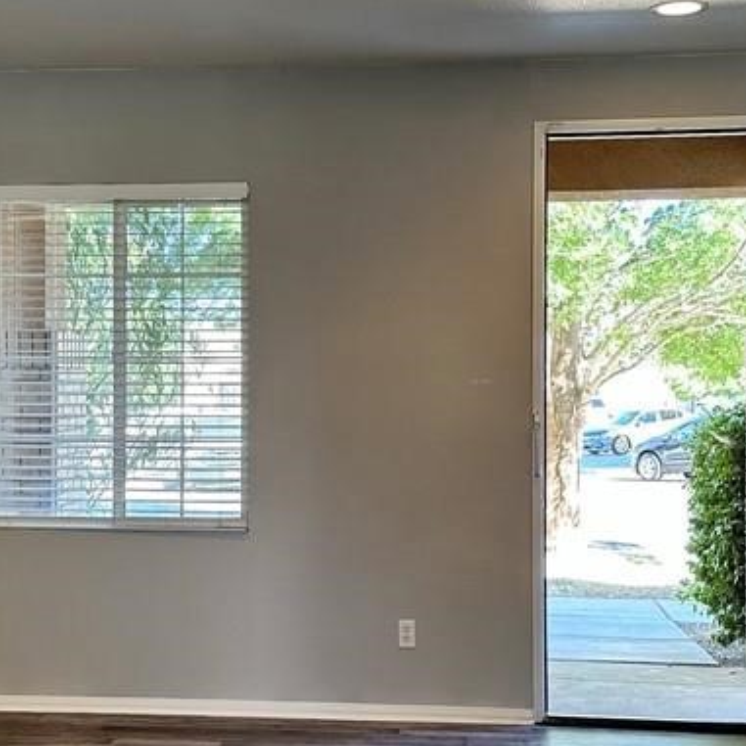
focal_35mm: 57
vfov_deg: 30.0
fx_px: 1390
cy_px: 386
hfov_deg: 30.0
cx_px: 337
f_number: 1.78
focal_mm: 6.86
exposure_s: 1/120
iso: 160
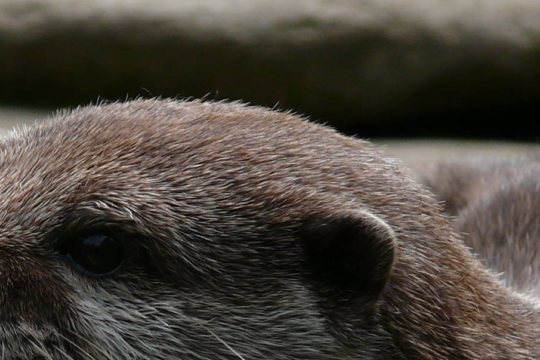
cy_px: 327
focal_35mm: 616
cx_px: 151
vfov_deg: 2.2
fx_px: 9238
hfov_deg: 3.3
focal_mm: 39.8
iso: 100
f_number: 5.6
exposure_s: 1/250
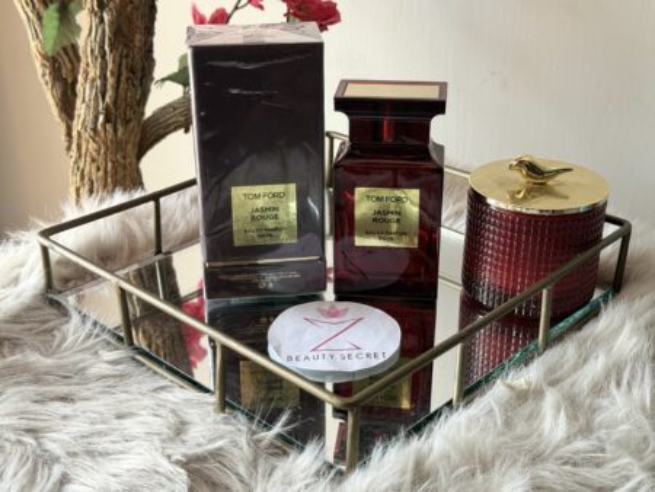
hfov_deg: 39.6
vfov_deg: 30.3
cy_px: 246
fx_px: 909
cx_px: 328
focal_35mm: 48
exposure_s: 1/121
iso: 80
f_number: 1.78
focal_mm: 6.76
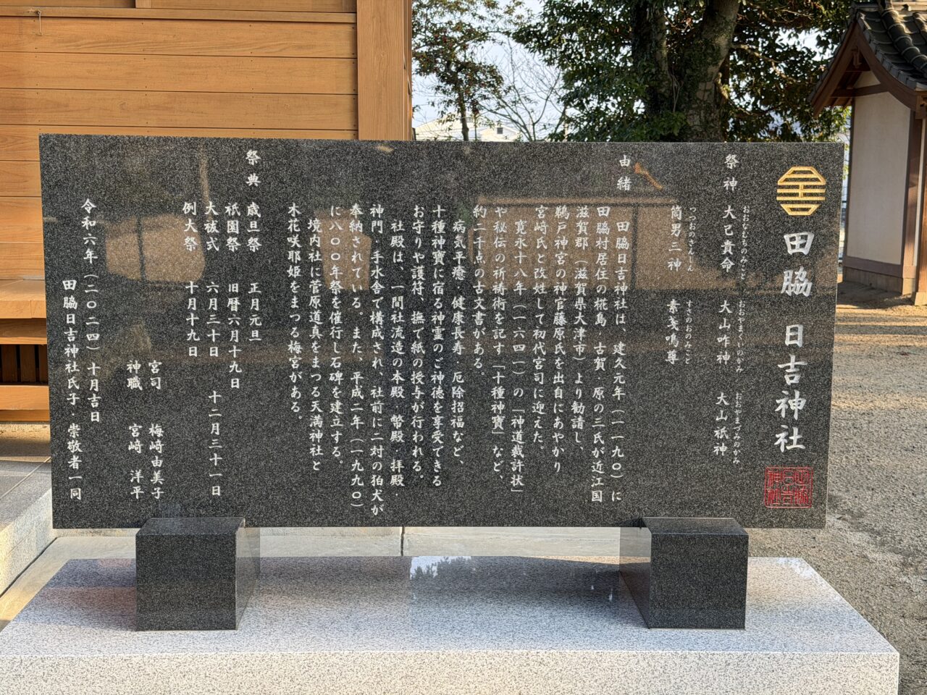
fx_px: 1285
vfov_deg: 30.3
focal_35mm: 48
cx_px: 464
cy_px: 348
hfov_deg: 39.7
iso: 64
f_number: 1.78
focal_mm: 6.76
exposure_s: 1/206
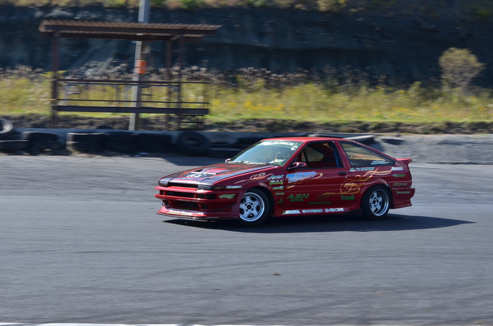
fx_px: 1435
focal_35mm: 105
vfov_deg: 13.0
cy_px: 163
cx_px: 246
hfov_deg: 19.5
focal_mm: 70
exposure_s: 1/250
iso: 200
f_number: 10
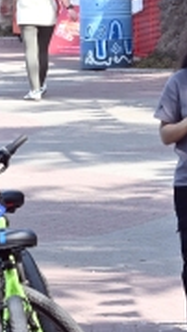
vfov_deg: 5.2
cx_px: 305
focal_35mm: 414
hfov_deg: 2.9
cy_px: -154
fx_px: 3641
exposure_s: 1/400
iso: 400
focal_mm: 59
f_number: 8
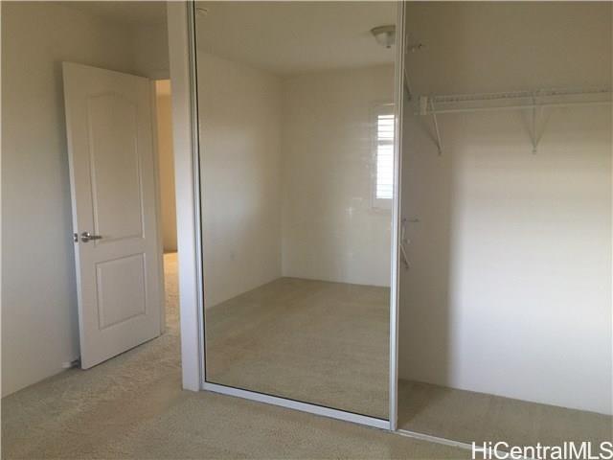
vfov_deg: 48.2
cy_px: 230
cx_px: 306
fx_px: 514
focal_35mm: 29
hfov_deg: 61.7
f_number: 2.2
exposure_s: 1/15
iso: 100
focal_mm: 4.15
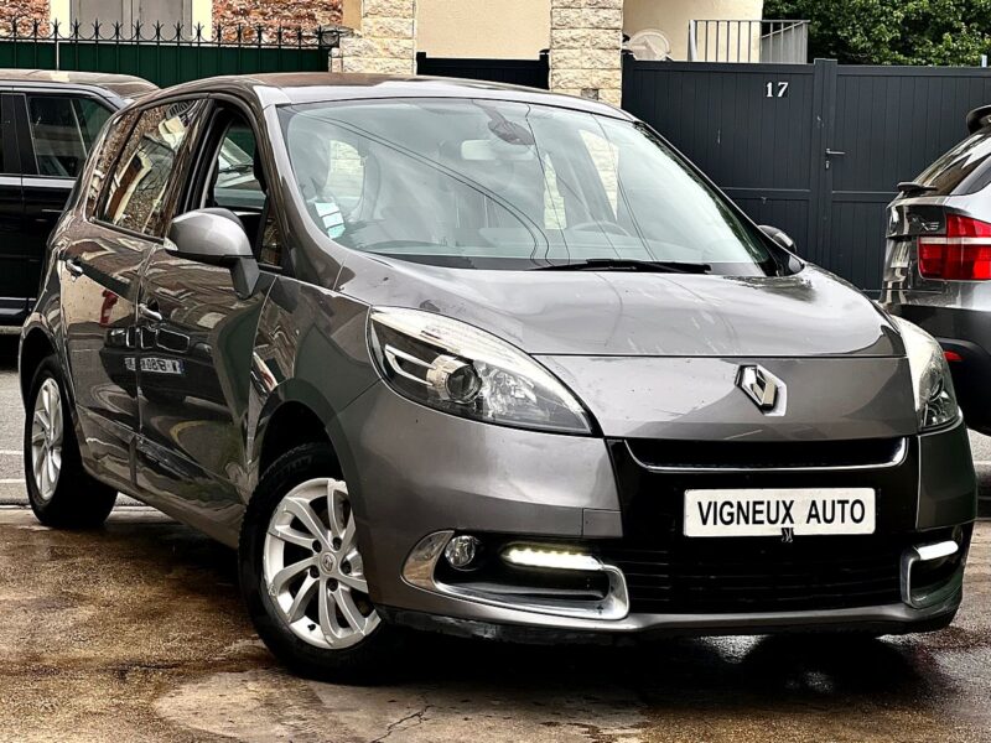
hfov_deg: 25.3
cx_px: 496
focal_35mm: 77
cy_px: 372
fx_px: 2204
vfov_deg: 19.1
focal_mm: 9
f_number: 2.8
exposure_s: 1/121
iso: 32
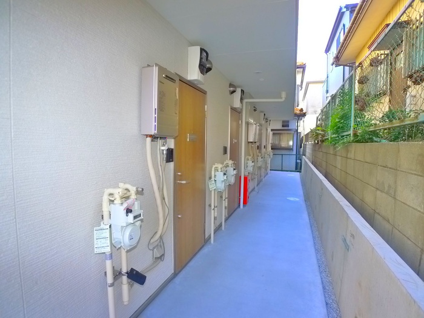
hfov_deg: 71.6
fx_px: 294
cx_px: 212
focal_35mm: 24
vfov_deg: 56.8
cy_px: 159
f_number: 2
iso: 400
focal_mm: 5.1
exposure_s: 1/125
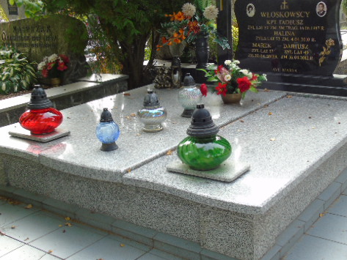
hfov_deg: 41.2
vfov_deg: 31.5
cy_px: 123
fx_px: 461
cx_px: 188
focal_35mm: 46
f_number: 3.8
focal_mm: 6.1
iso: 80
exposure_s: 1/60
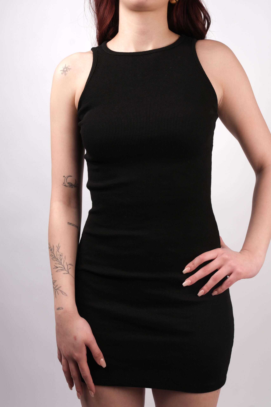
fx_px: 519
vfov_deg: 42.7
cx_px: 136
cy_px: 204
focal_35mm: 46
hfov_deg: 29.2
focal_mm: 30.8
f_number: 9
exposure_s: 1/125
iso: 100
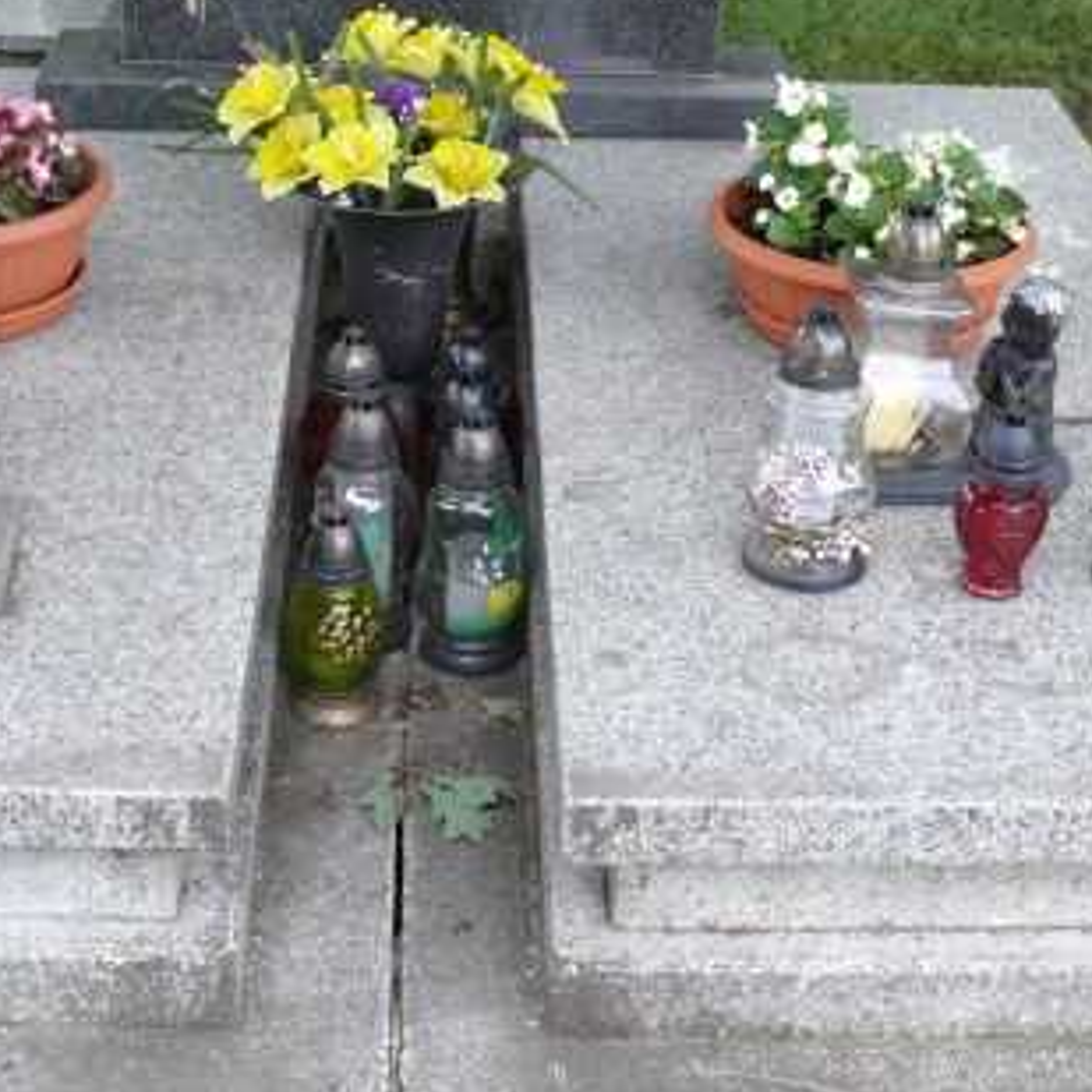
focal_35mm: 64
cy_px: 371
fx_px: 2284
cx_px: 431
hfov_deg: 26.8
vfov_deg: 26.7
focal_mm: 7.4
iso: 100
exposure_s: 1/80
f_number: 2.8
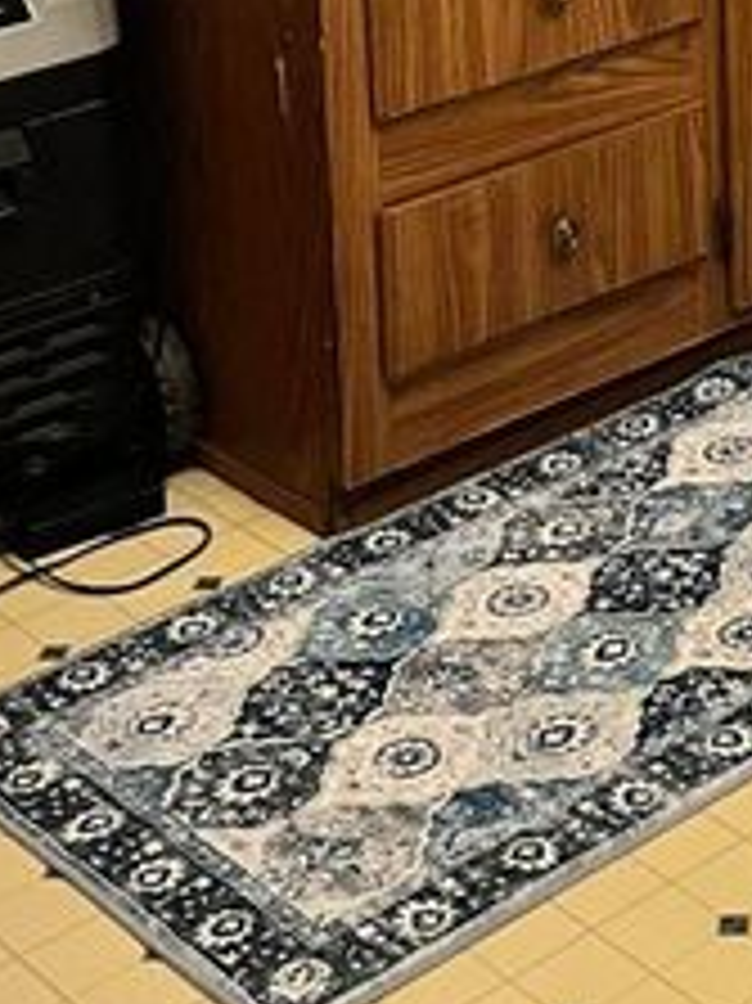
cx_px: 1126
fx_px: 2928
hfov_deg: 13.8
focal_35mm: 101
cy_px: -479
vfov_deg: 17.6
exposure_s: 1/60
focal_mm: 5.1
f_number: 1.6
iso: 400
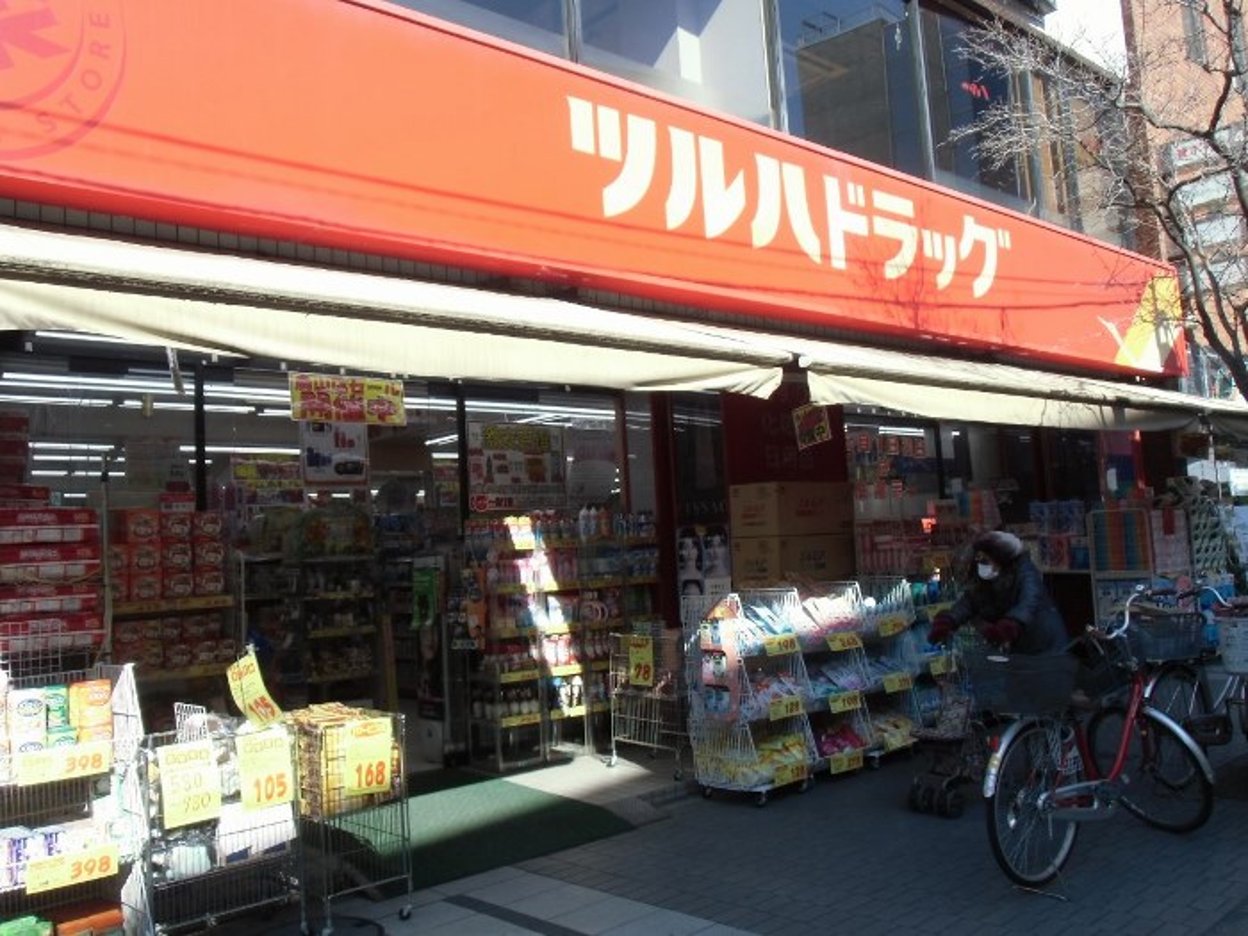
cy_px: 468
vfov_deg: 46.8
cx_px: 624
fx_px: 1082
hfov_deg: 60.0
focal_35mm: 30
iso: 64
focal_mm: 5.36
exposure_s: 1/250
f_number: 3.5
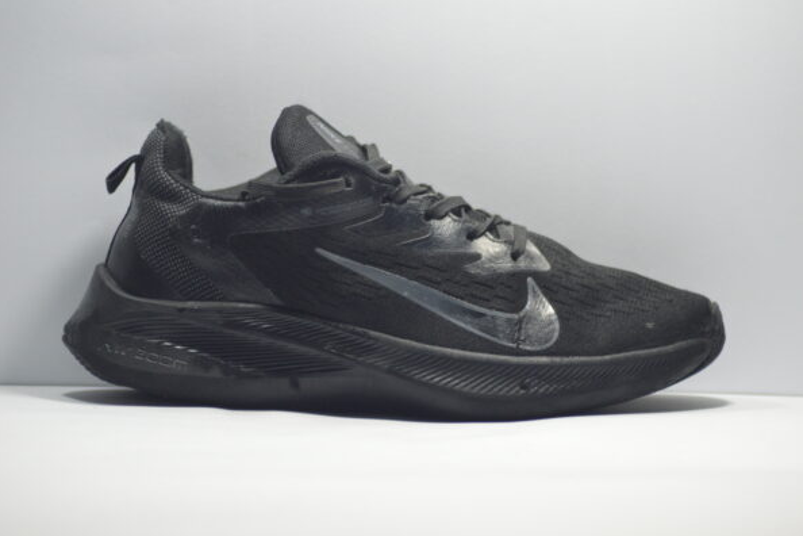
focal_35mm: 205
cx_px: 402
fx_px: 4561
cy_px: 267
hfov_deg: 10.1
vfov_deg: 6.7
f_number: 4.2
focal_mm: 135
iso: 800
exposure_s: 1/125
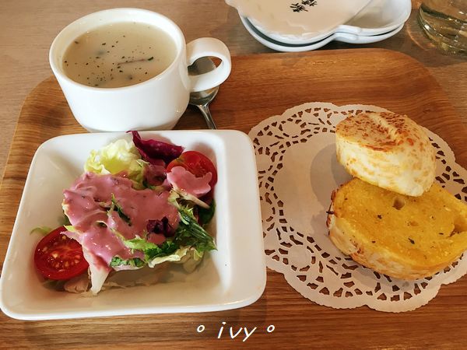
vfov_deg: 48.2
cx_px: 234
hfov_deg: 61.7
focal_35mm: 29
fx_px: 391
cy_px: 175
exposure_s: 1/30
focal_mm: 4.15
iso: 64
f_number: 2.2
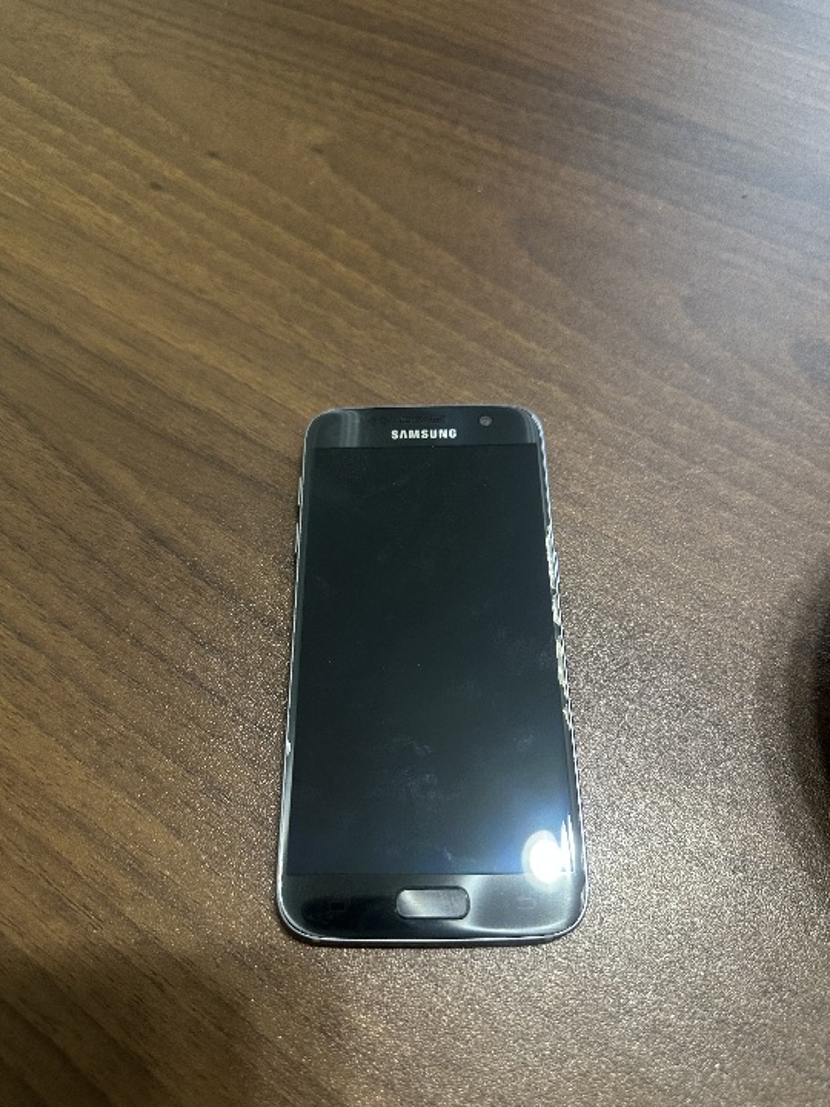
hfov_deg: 56.8
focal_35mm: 24
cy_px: 554
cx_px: 415
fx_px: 767
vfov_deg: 71.6
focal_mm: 6.86
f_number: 1.78
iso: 320
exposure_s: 1/50
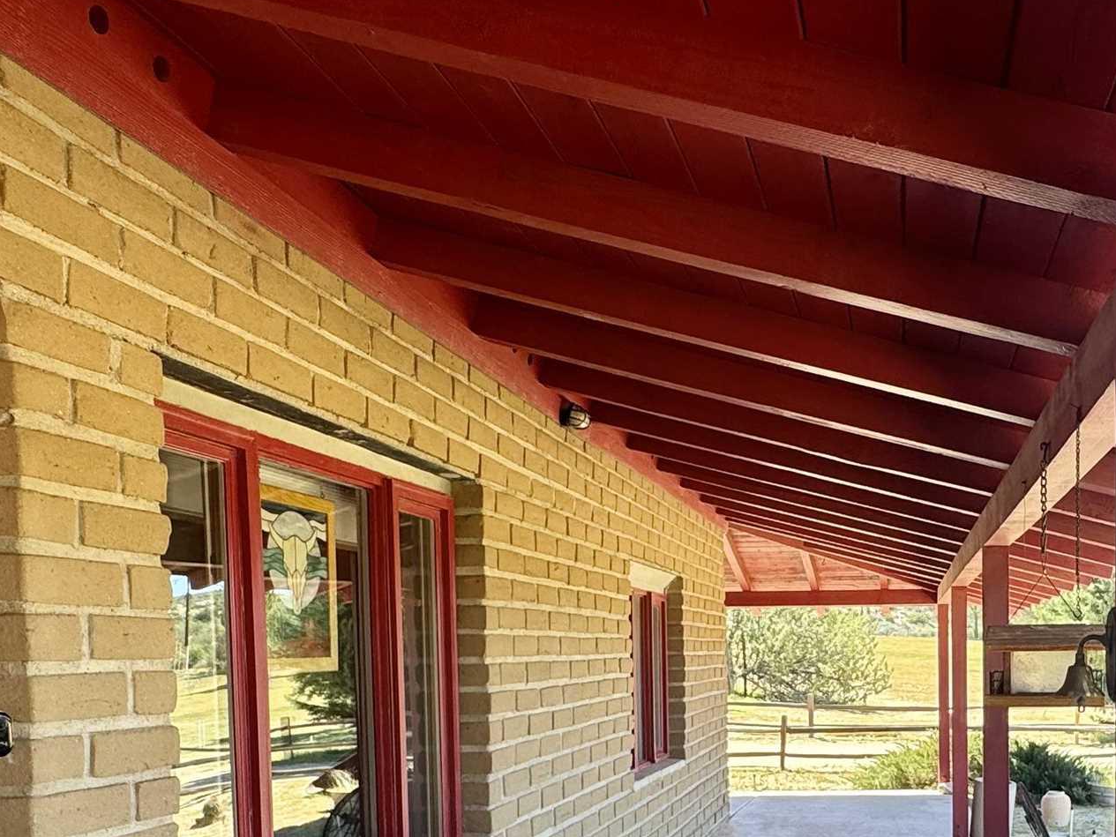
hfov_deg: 51.0
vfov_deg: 39.5
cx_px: 873
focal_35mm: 34
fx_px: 1096
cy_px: 712
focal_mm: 2.22
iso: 40
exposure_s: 1/138
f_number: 2.2
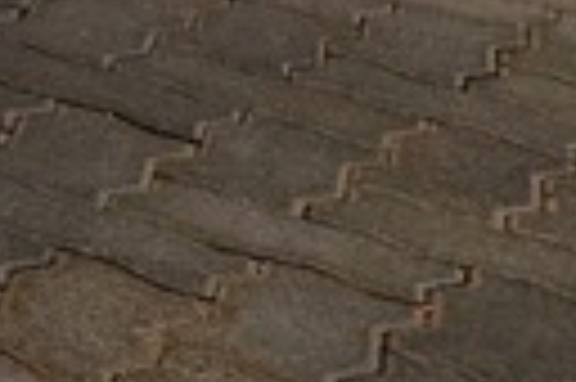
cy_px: -1222
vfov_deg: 5.9
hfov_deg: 8.3
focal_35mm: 191
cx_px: -1390
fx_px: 3052
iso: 40
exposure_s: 1/359
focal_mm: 6.25
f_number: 1.7
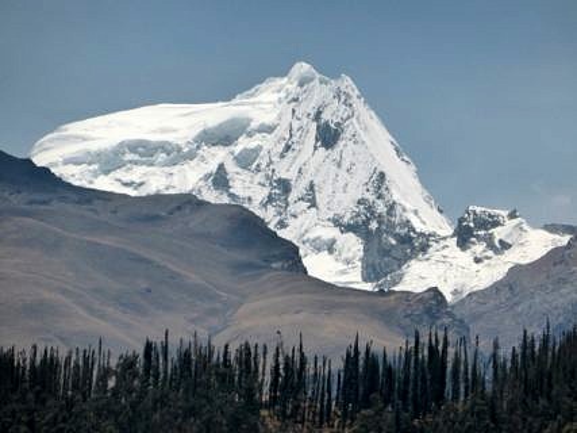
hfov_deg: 5.1
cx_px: 288
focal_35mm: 386
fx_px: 6432
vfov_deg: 3.9
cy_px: 216
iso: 200
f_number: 6.3
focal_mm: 68.9
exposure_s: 1/2000
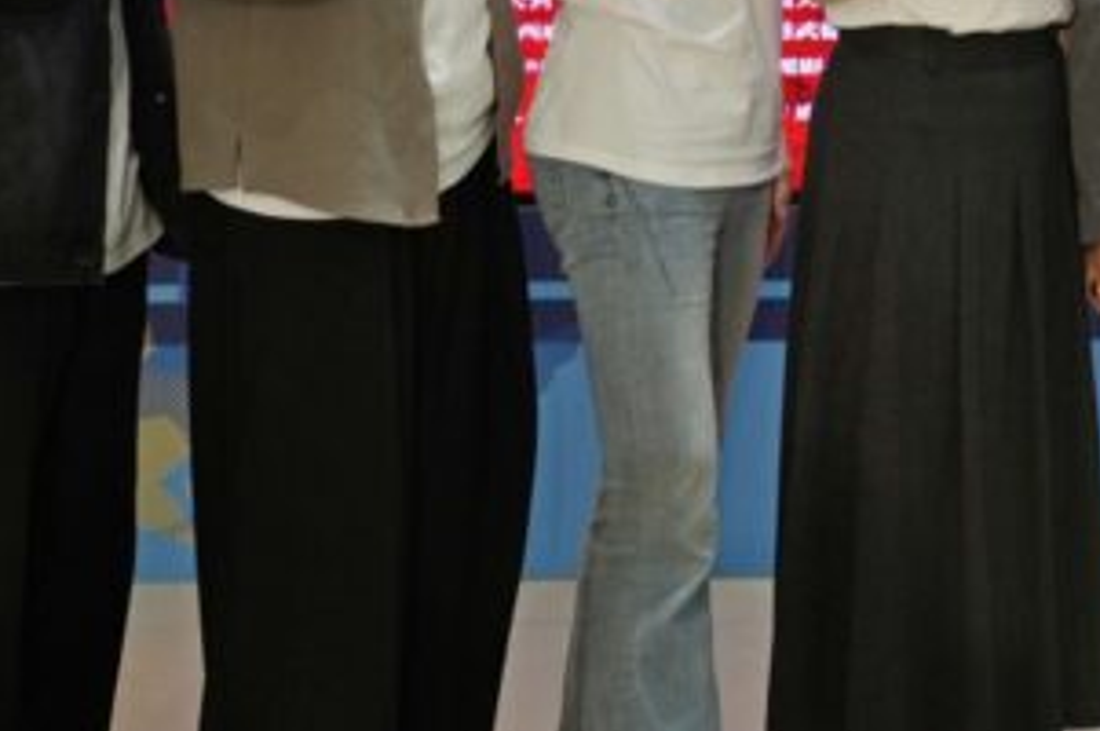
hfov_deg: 16.0
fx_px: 3754
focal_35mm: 123
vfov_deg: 10.8
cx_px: 1359
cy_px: -269
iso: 800
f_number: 4
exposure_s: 1/60
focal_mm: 43
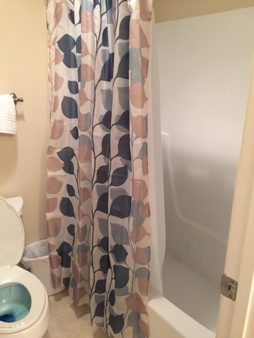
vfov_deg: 61.7
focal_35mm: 29
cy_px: 169
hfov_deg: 48.2
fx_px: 284
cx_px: 127
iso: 125
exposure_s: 1/15
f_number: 2.2
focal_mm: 4.15
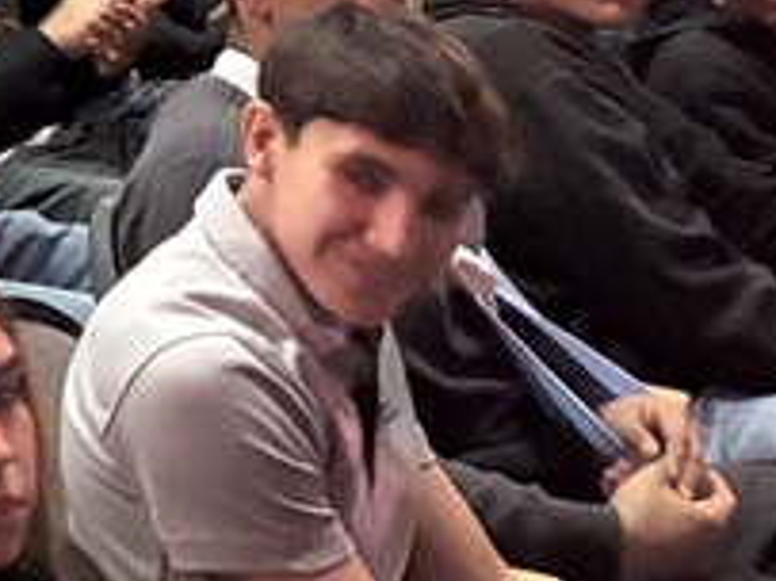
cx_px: -849
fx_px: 2935
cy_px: -764
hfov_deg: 12.8
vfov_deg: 10.0
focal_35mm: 131
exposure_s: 1/30
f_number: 1.6
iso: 1000
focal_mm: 5.96
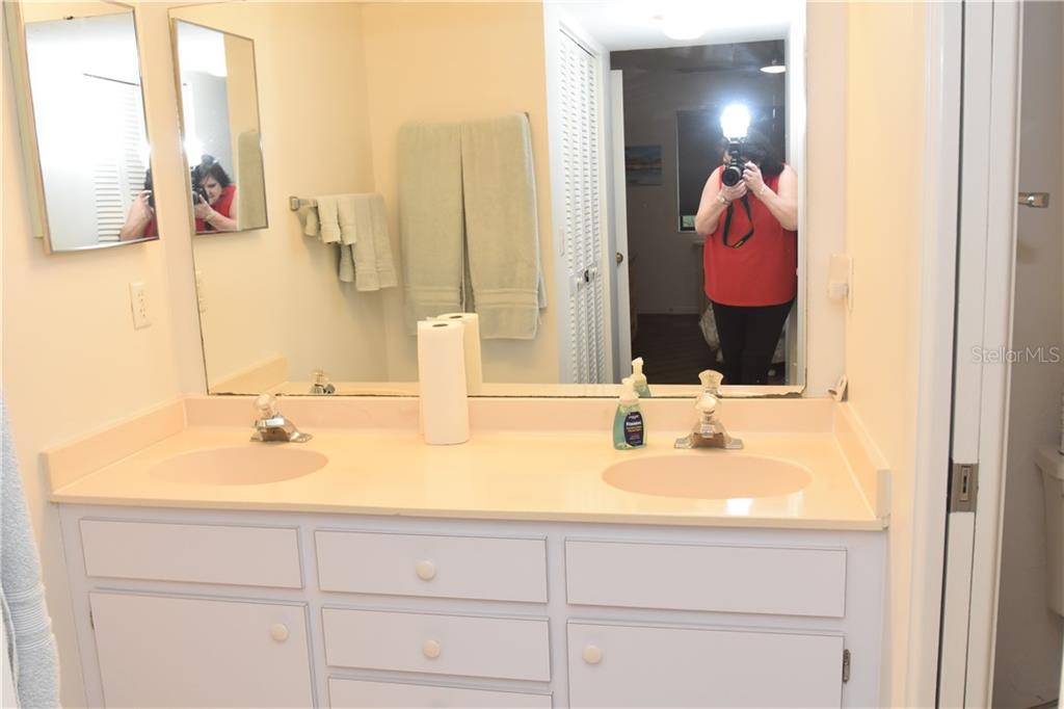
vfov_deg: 41.7
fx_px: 931
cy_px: 354
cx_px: 532
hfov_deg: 59.5
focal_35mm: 32
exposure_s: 1/125
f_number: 5.6
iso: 800
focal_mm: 21
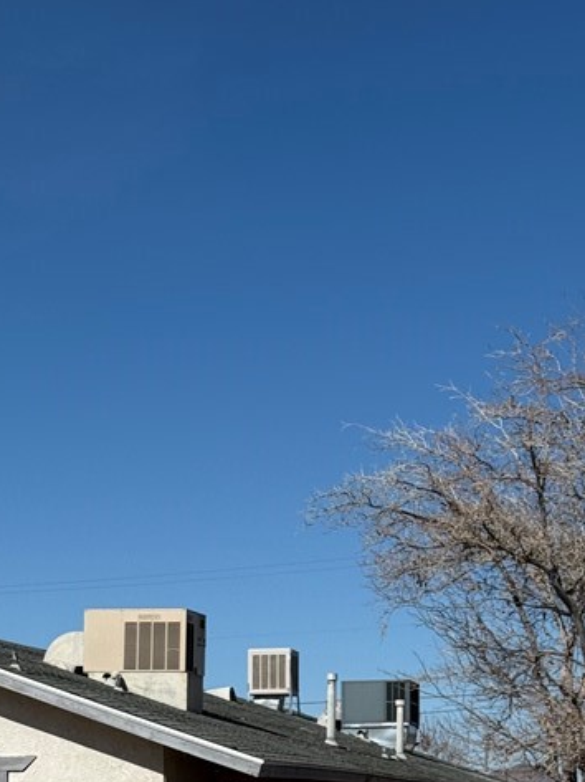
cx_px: -21
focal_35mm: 104
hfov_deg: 14.0
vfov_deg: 18.5
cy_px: 762
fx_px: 2347
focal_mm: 6.76
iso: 64
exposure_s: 1/11364
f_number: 1.78
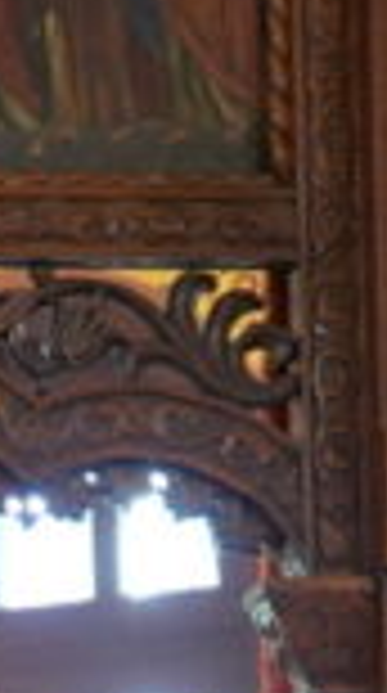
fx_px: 5503
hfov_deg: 4.0
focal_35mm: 300
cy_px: 1249
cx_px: -248
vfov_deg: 7.0
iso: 800
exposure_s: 1/40
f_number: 3.2
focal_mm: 15.73
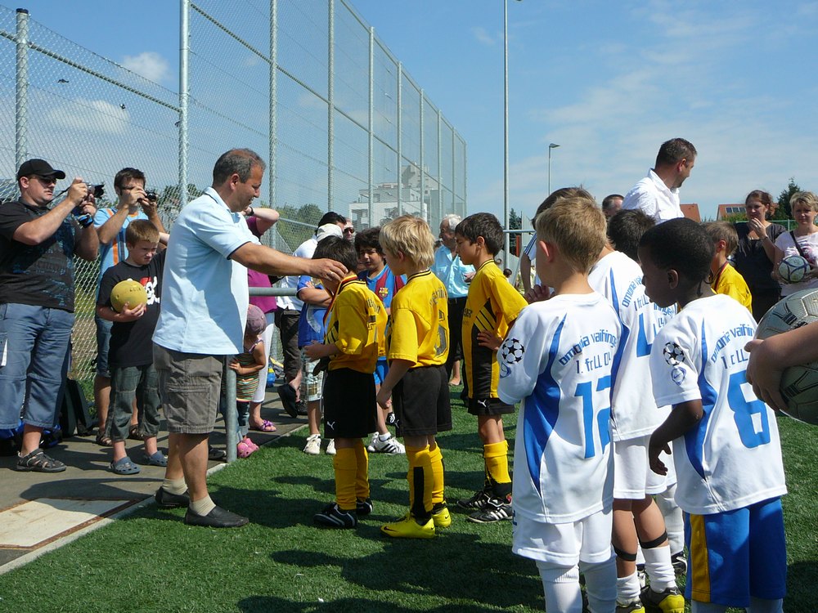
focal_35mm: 35
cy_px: 306
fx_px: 827
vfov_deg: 40.7
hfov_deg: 52.6
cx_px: 409
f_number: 5
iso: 80
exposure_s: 1/500
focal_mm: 5.2
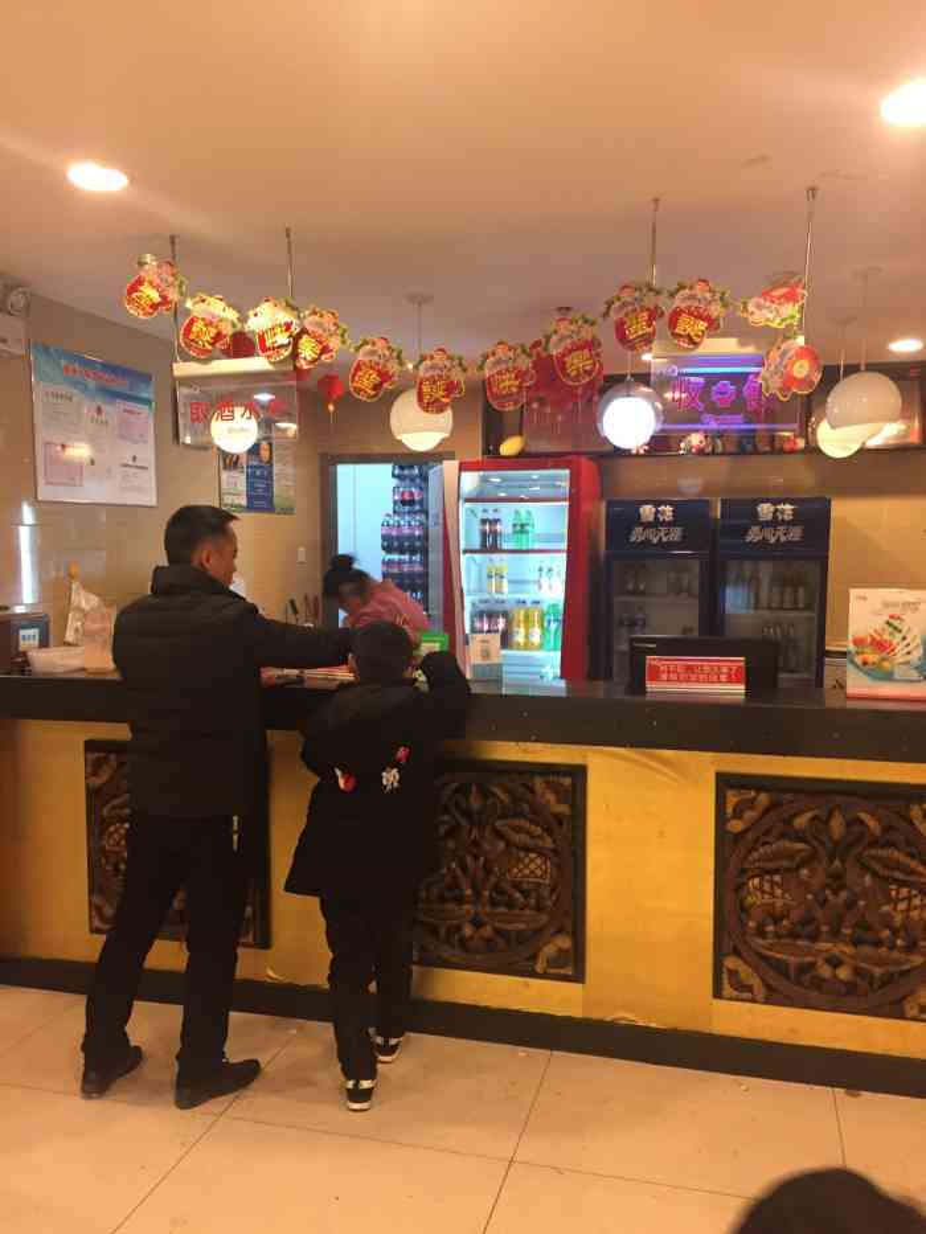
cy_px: 617
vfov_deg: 61.7
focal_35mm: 29
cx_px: 463
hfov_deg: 48.2
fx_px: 1034
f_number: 2.2
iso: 200
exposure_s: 1/33
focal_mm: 4.15
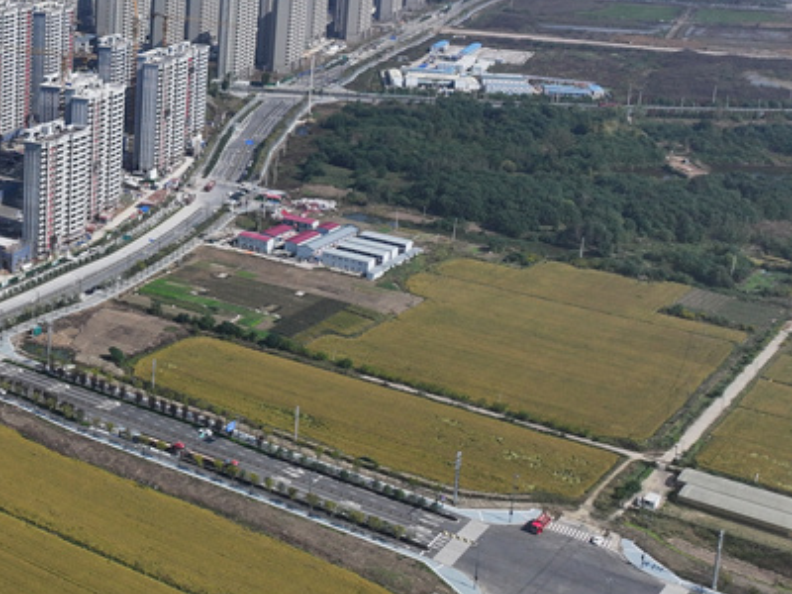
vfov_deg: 24.2
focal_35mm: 60
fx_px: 1373
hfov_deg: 29.0
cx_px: -89
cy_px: 173
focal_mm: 12.29
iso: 100
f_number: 2.8
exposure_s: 1/3200
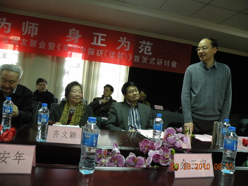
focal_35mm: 27
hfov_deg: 65.3
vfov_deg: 51.4
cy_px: 93
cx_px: 124
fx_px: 193
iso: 400
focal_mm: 4.7
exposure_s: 1/56.5
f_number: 2.8
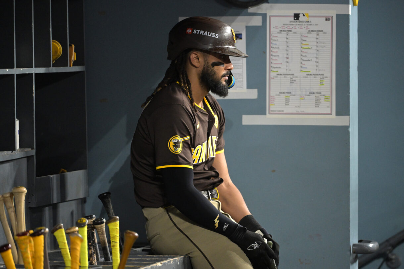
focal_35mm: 320
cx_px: 202
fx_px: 3590
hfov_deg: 6.4
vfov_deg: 4.3
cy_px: 134
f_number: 4
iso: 4000
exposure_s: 1/800
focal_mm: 320
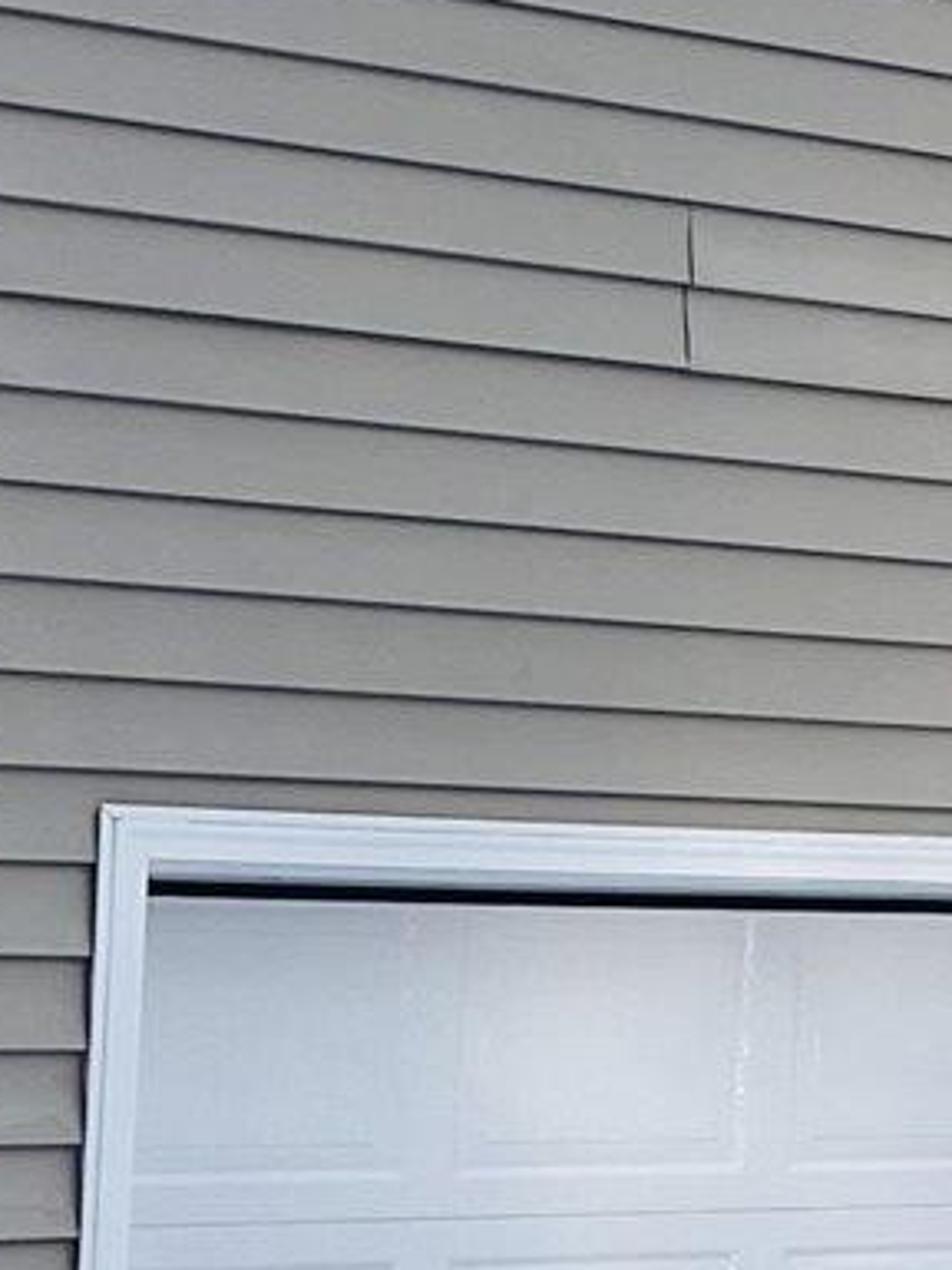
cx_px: 2436
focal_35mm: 156
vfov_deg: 12.7
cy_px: 536
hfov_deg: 8.5
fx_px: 5720
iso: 50
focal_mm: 5.1
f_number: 1.6
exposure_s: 1/1252
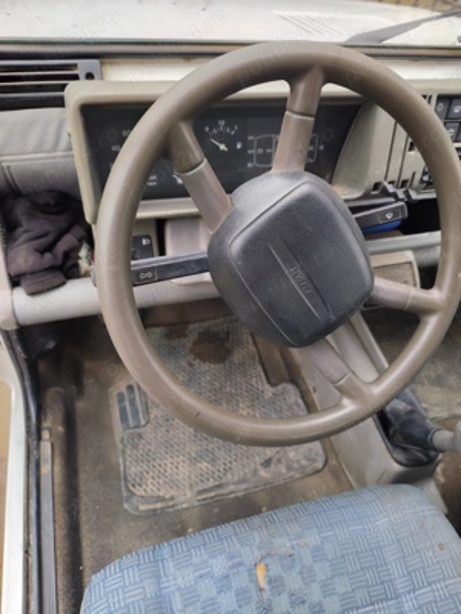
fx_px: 408
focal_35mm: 23
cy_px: 307
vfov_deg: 73.9
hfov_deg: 58.9
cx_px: 230
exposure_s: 1/100
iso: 250
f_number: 1.65
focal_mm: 6.14
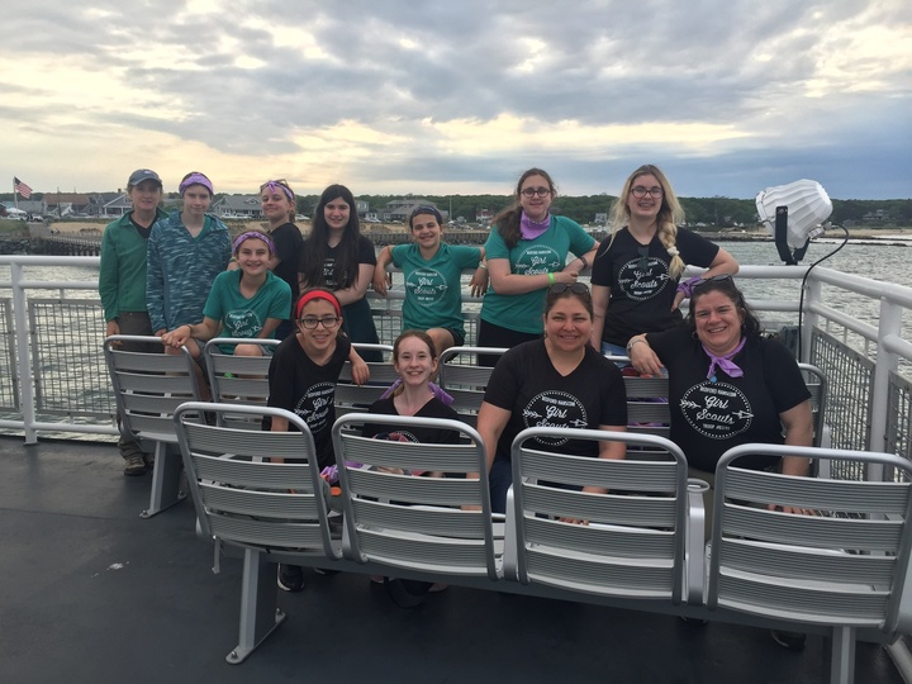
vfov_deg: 48.2
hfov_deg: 61.7
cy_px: 342
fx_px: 764
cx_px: 456
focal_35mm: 29
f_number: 2.2
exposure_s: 1/964
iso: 32
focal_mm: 4.15
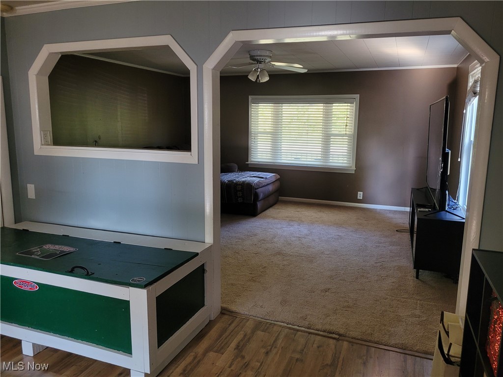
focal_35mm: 26
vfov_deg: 53.1
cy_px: 188
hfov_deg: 67.3
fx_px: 378
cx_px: 252
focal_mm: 5.4
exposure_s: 1/60
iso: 200
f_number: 1.8
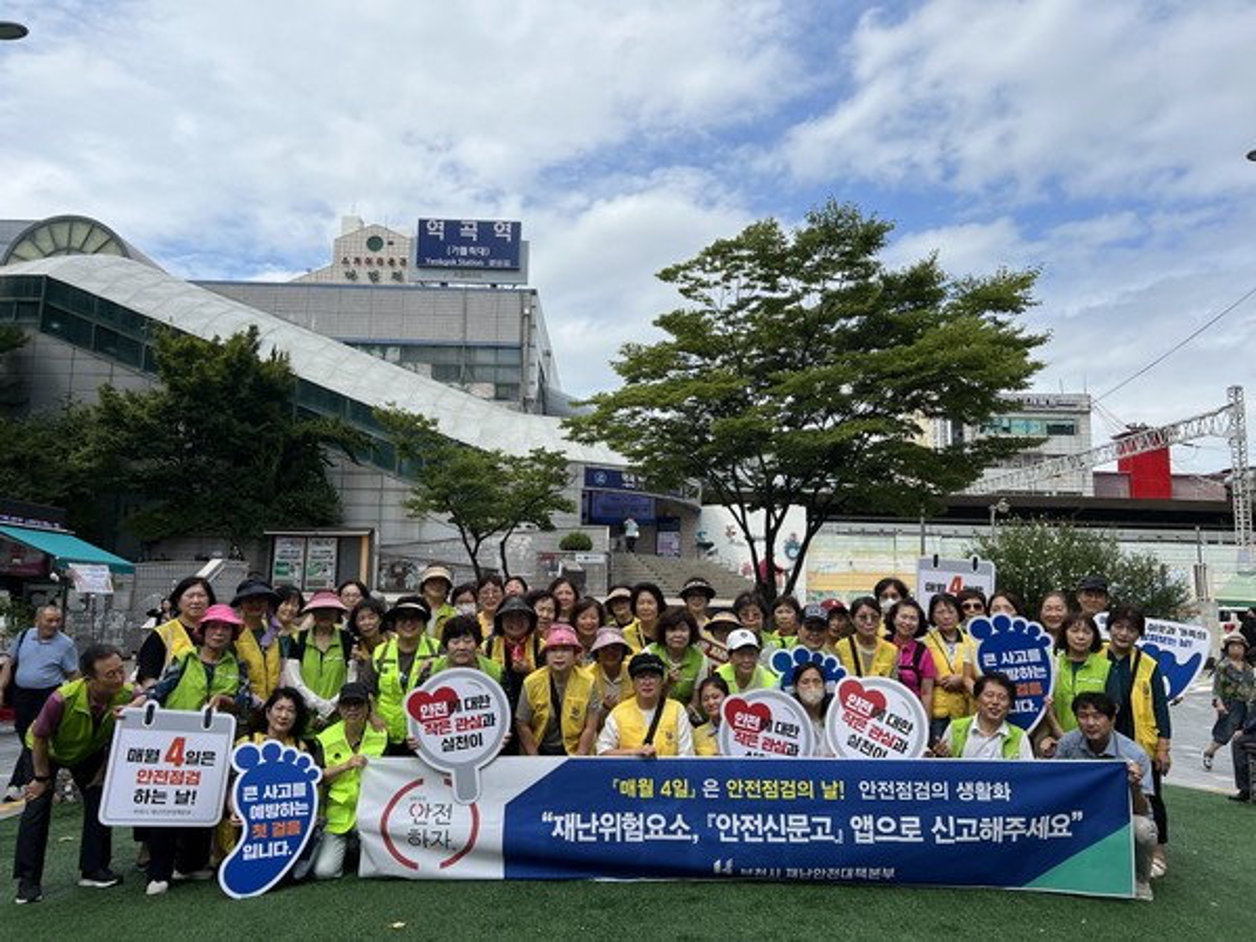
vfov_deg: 53.1
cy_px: 471
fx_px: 943
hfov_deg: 67.3
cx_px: 628
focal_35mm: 26
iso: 50
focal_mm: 5.7
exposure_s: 1/4115
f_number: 1.5
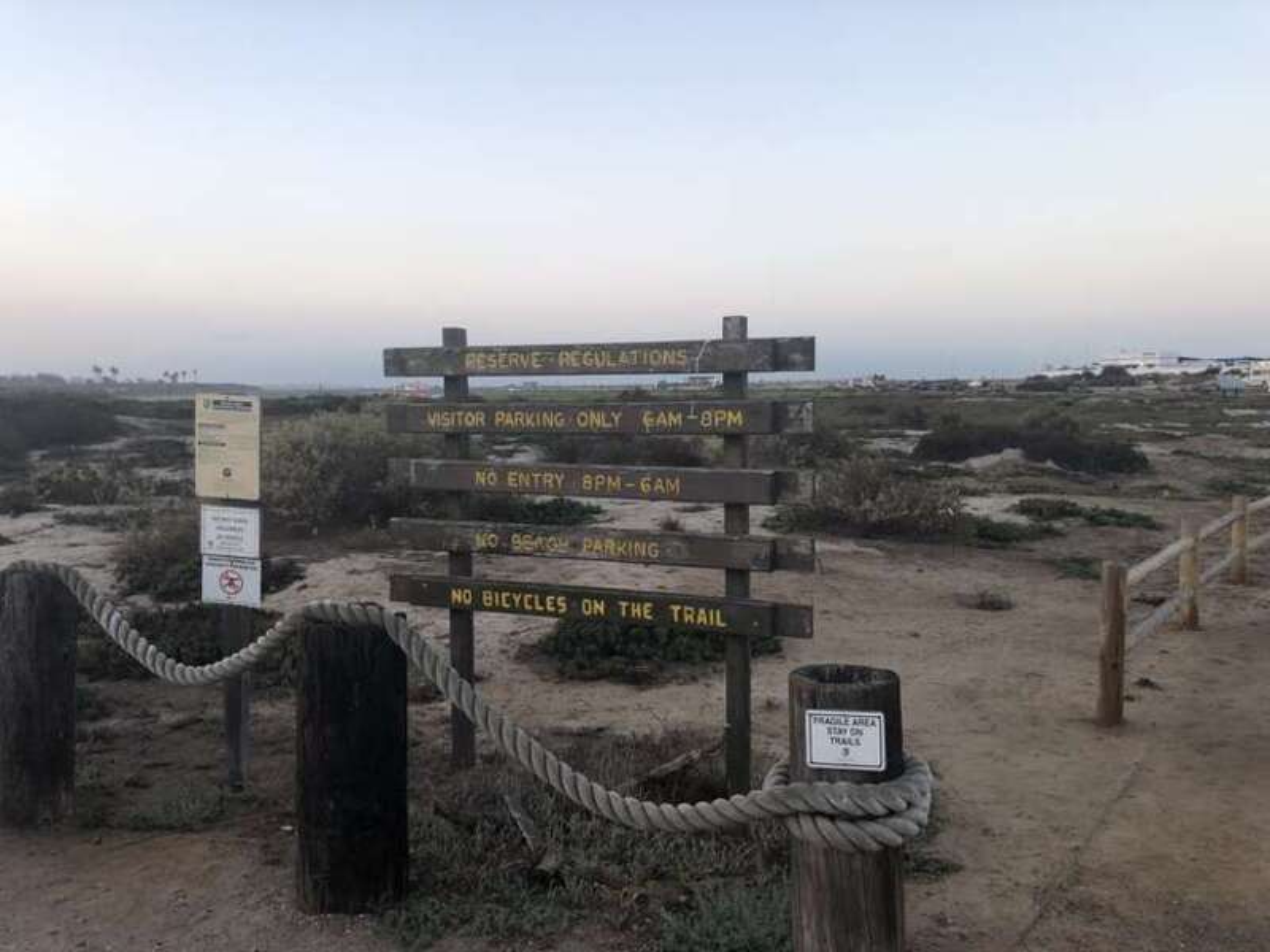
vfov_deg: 49.7
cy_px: 476
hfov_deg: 63.4
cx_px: 635
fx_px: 1027
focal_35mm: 28
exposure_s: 1/120
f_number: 1.8
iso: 40
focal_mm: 4
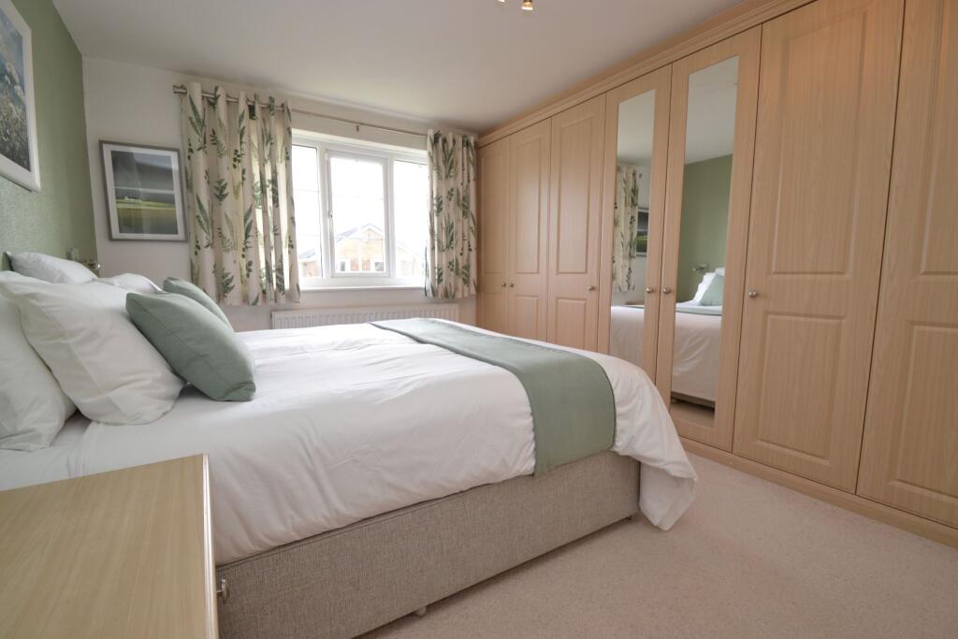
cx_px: 479
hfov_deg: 100.4
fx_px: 399
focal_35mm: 15
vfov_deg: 77.3
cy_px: 320
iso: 400
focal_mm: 10
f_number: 5
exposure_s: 1/100
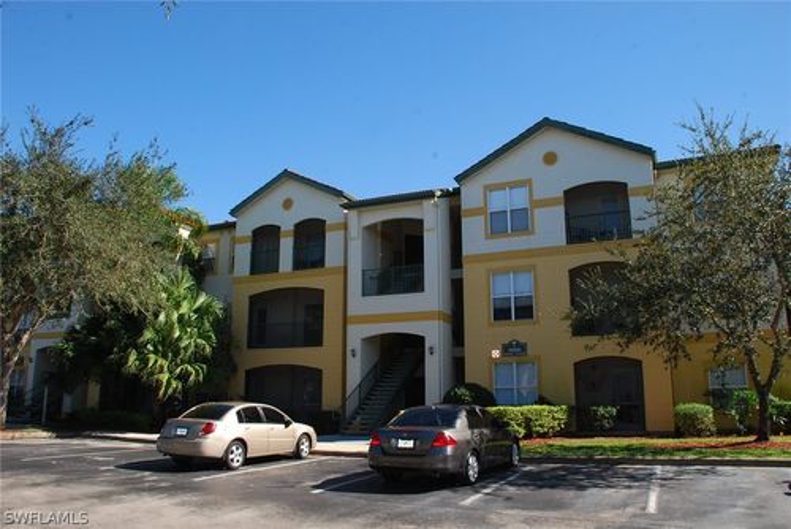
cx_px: 396
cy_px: 264
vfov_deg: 48.0
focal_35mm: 27
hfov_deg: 67.4
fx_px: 594
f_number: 13
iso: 400
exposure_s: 1/200
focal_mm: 18
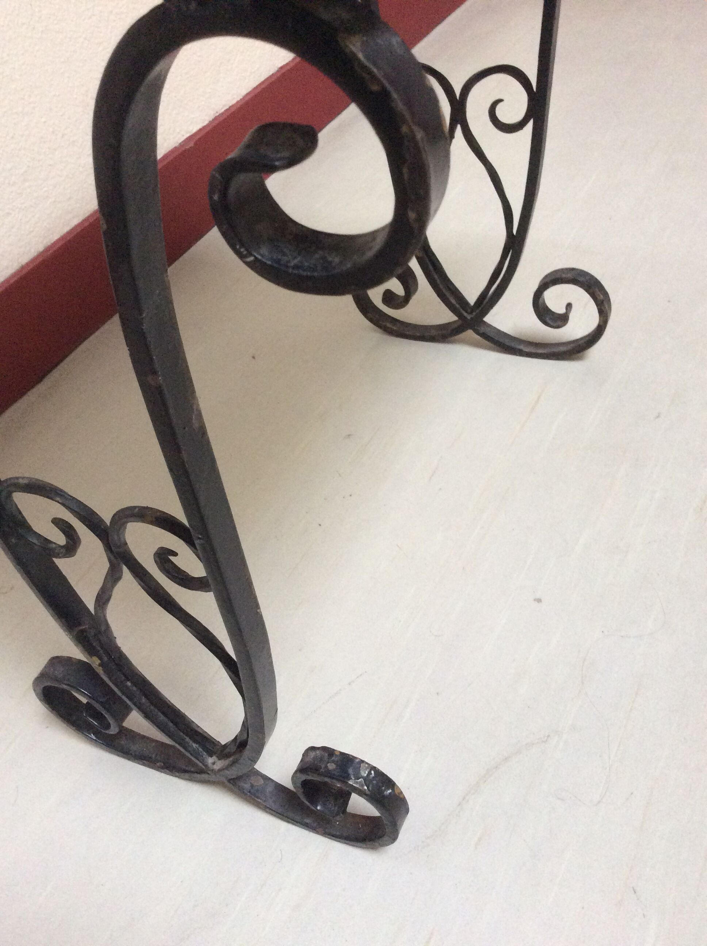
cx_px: 354
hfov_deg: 44.1
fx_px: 874
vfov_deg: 56.9
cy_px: 473
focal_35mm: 32
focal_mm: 3.3
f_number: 2.4
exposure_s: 1/25
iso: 250
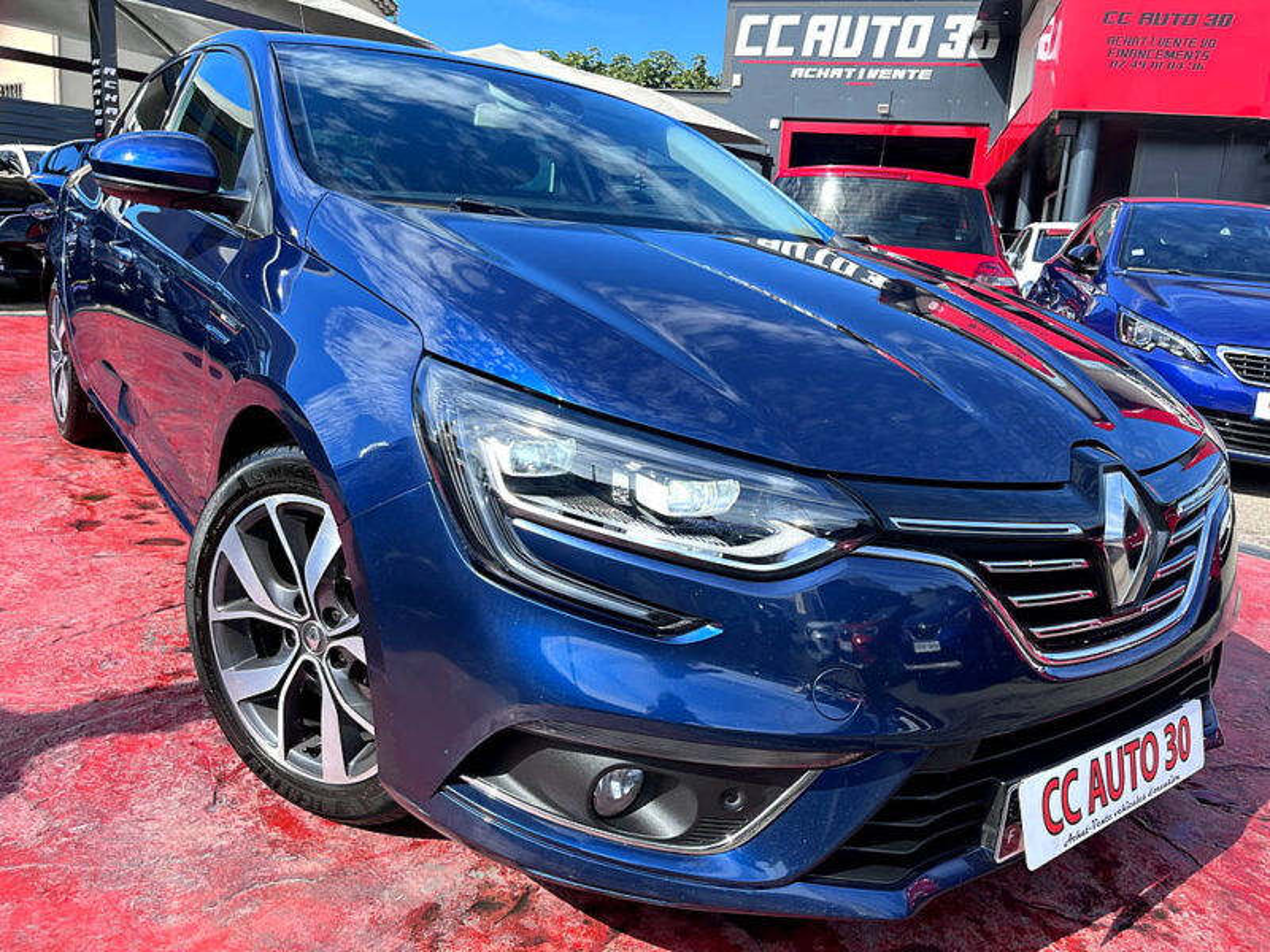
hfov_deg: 67.3
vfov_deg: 53.1
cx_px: 635
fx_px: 954
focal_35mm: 26
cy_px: 476
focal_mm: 5.1
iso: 50
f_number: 1.6
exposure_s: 1/1009
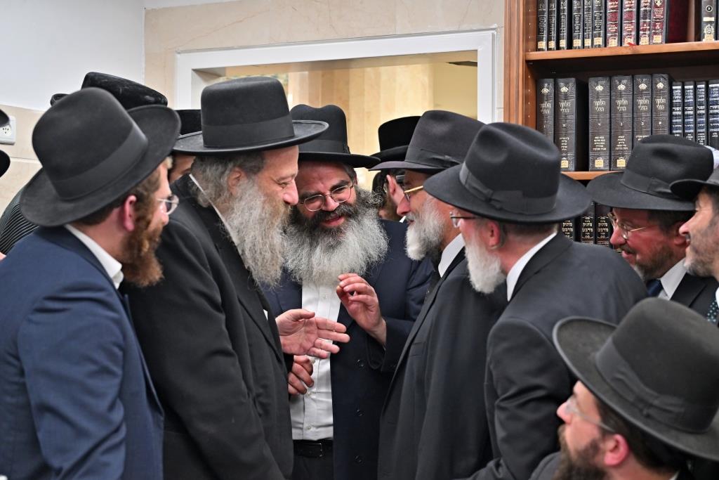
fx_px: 1198
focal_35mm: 60
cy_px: 240
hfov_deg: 33.4
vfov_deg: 22.6
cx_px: 360
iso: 800
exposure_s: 1/200
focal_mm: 60
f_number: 4
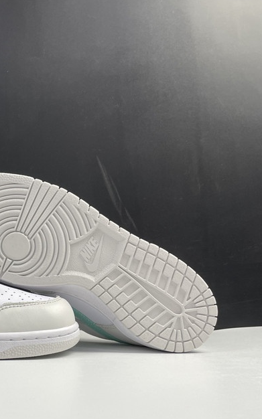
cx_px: -27
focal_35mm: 44
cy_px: 249
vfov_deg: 45.1
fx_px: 503
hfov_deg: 26.8
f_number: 1.6
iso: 50
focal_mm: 4.2
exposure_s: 1/100
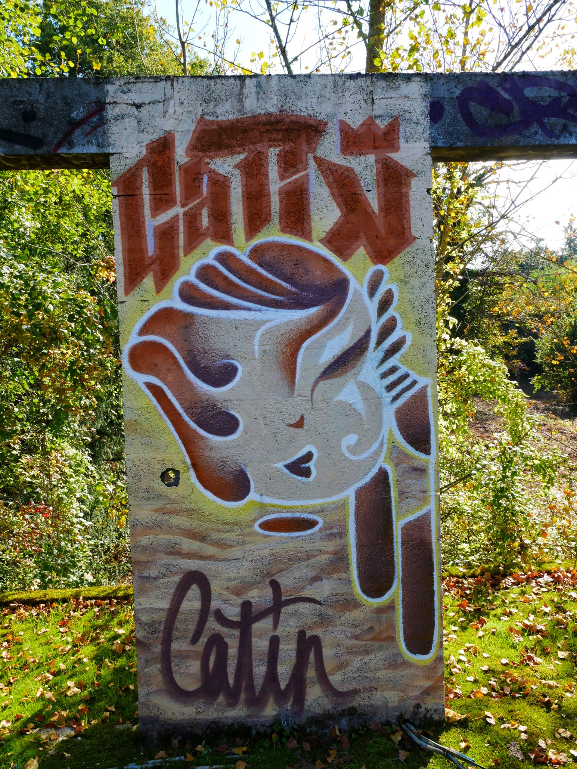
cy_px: 384
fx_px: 578
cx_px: 288
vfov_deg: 67.3
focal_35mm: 26
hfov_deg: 53.1
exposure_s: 1/60
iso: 200
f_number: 10
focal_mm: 13
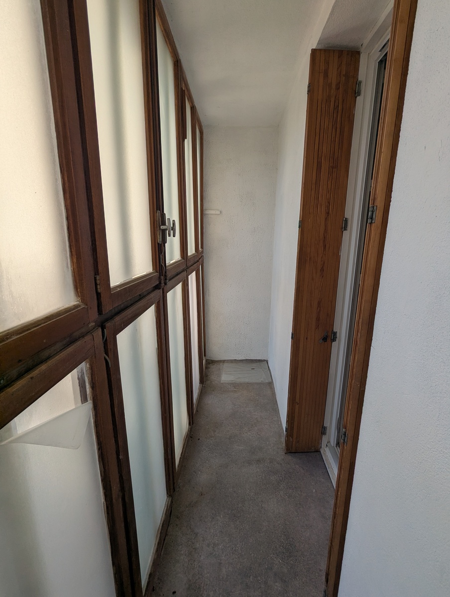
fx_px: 277
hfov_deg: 78.3
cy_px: 298
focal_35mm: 16
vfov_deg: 94.4
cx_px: 225
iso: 50
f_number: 2.2
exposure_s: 1/1106
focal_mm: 2.35
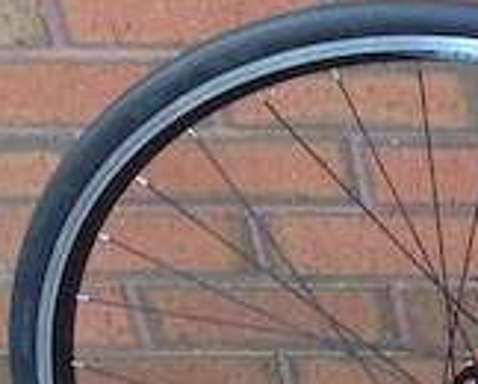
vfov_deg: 9.2
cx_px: 1165
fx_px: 2380
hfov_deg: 10.0
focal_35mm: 168
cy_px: 239
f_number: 2.4
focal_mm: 4.28
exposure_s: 1/60
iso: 64
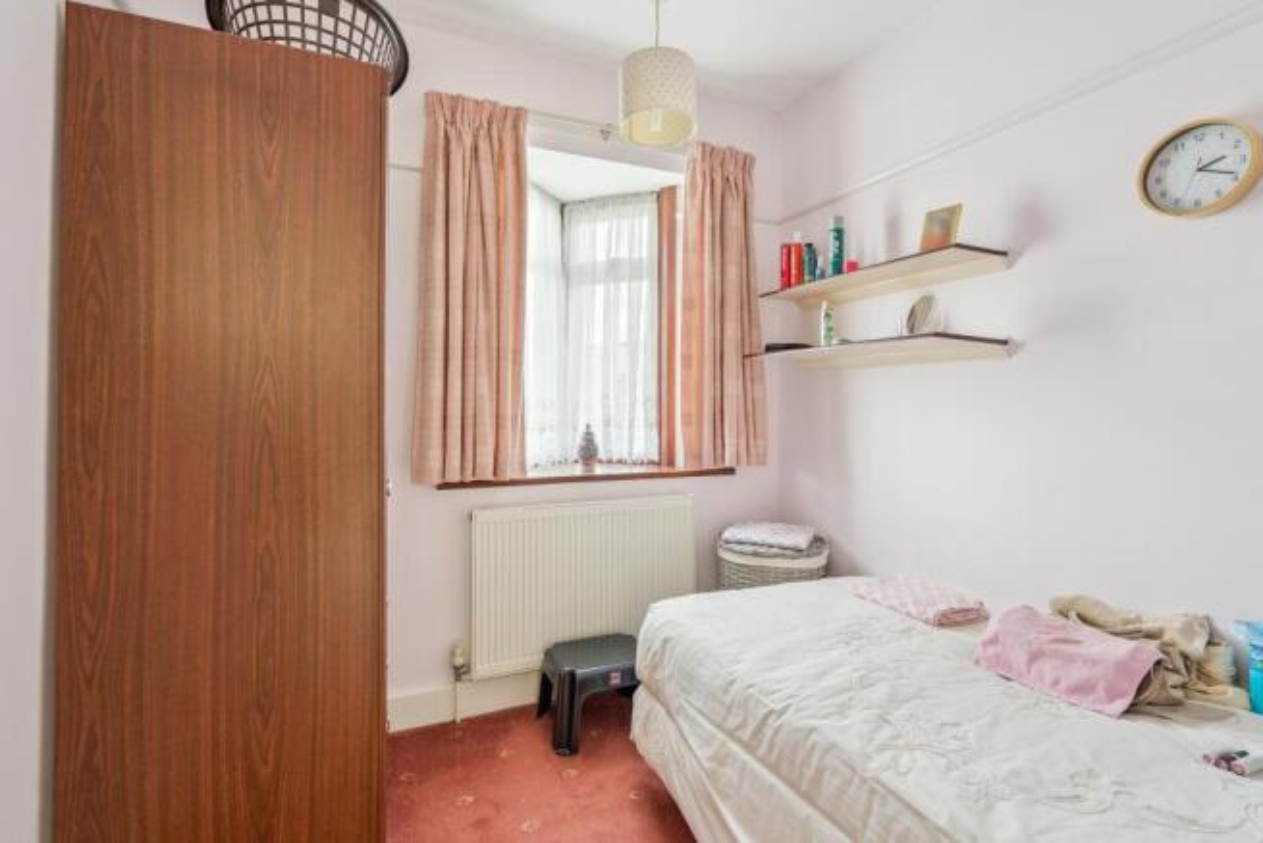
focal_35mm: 16
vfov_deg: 73.8
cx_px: 632
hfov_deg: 96.7
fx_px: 561
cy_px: 422
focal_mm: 16
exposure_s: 1/13
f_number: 5.6
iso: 320
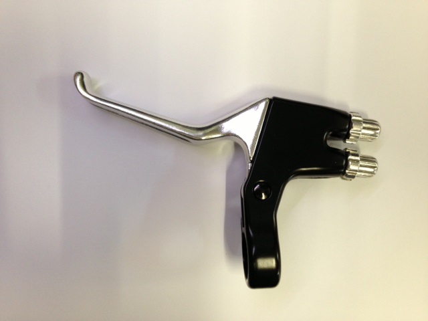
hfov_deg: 55.4
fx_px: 408
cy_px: 160
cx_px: 214
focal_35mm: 33
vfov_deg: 42.9
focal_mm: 4.13
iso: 100
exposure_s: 1/20
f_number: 2.4
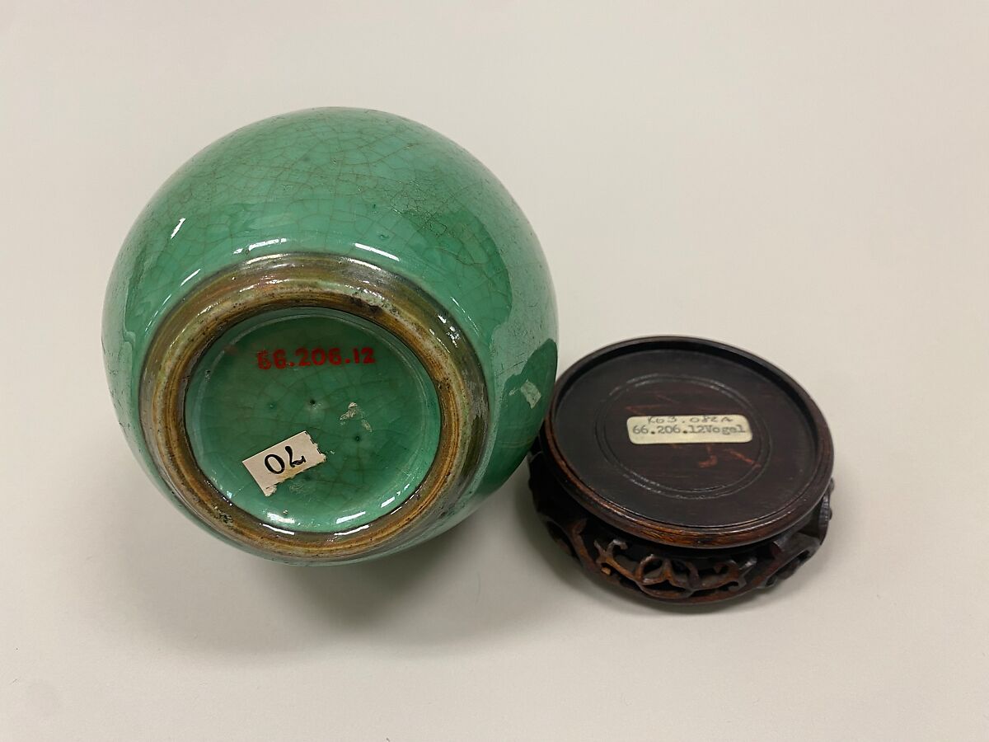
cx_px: 494
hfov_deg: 67.3
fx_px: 743
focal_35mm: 26
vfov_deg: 53.1
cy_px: 371
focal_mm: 4.25
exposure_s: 1/53
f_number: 1.8
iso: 80
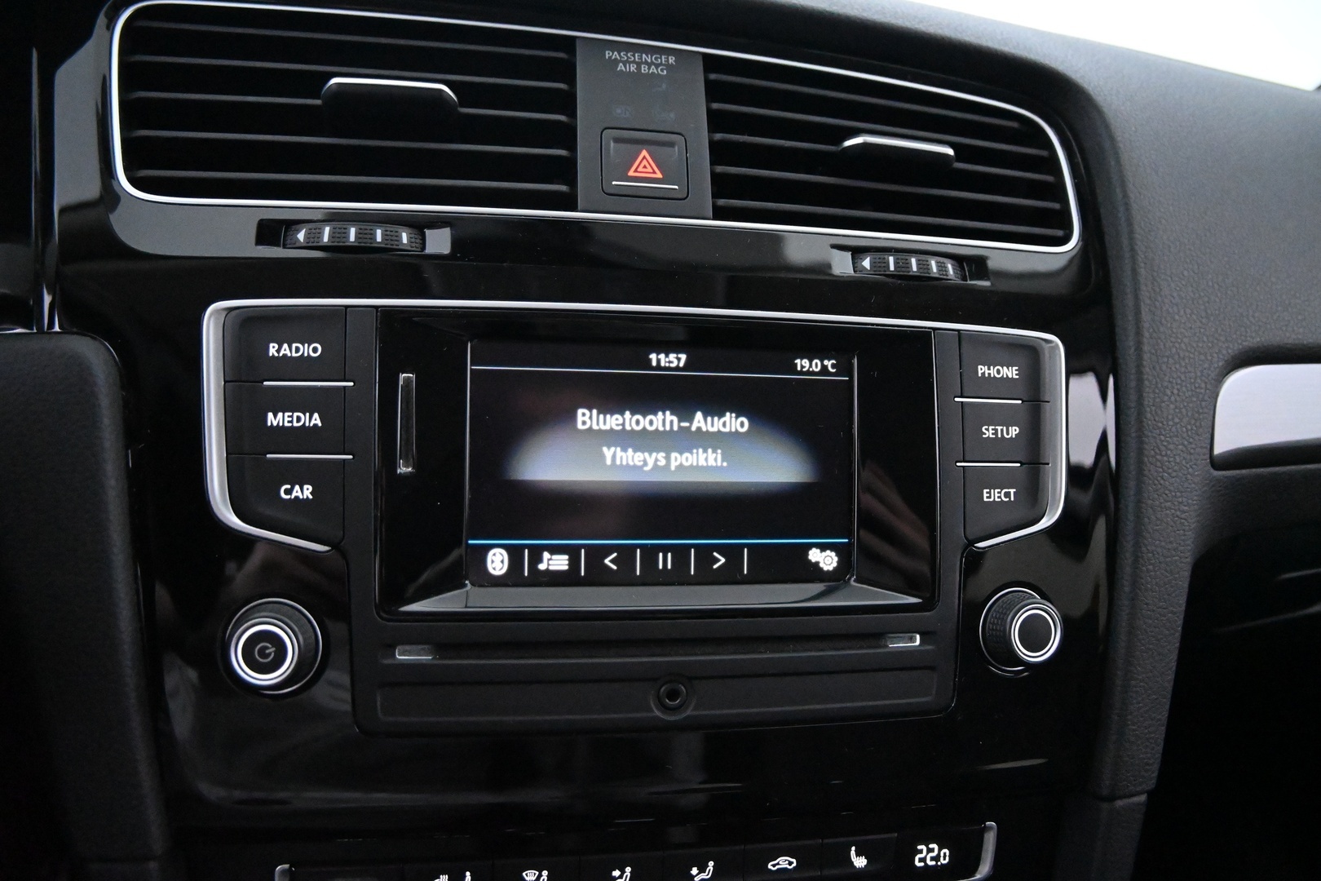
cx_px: 660
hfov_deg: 27.0
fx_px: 2752
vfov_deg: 18.2
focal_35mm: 75
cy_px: 440
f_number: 6.3
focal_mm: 50
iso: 11400
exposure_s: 1/80
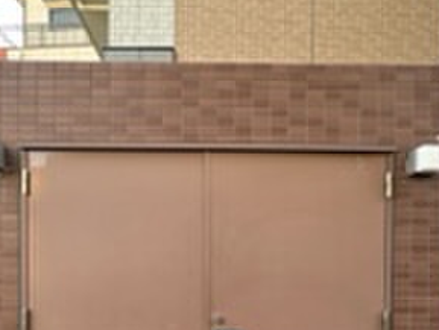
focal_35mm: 31
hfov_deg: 58.3
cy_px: 275
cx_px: 211
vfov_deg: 42.9
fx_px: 393
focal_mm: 2.22
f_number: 2.2
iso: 50
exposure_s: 1/99
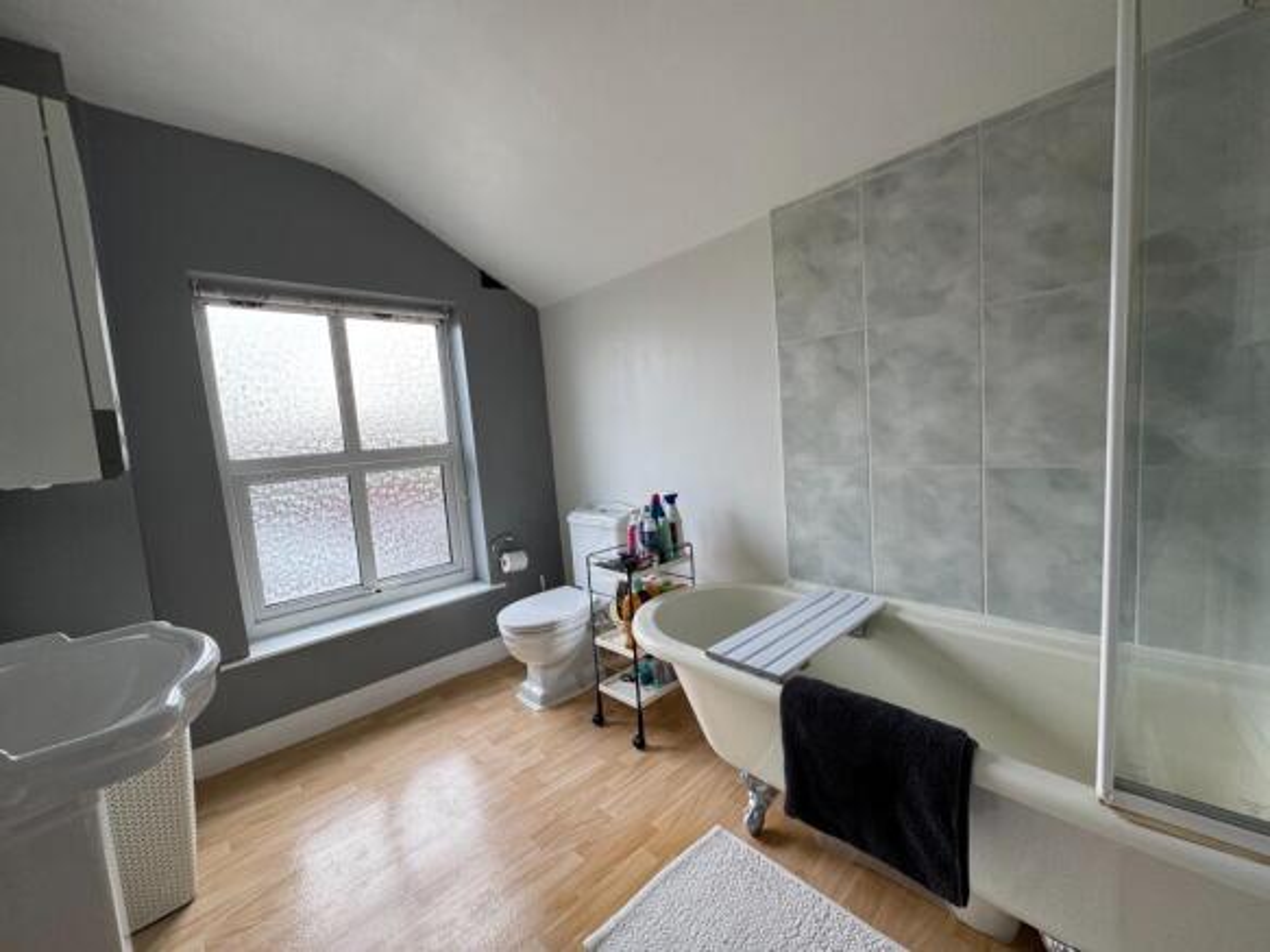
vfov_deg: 85.7
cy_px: 476
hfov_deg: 102.1
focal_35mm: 14
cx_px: 635
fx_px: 514
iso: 80
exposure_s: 1/99
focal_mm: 2.22
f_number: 2.2
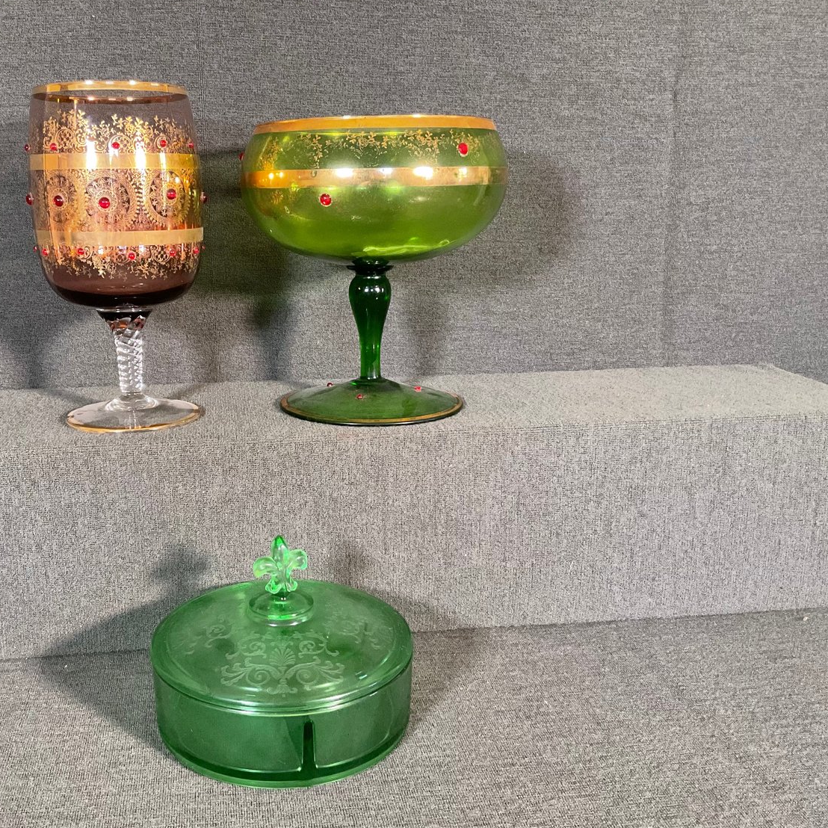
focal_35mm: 35
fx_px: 947
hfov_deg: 46.8
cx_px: 305
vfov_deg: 47.2
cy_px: 417
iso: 250
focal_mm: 3
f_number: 1.8
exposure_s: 1/60
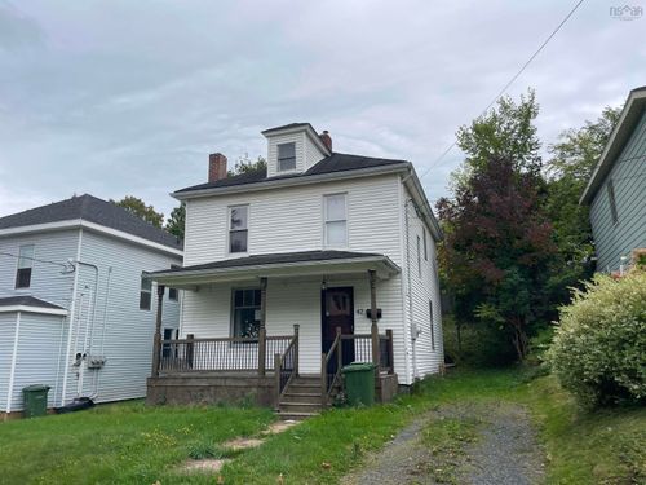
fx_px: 467
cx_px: 323
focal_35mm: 25
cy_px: 242
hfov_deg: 69.4
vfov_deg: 54.9
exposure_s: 1/1575
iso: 32
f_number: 1.6
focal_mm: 5.1
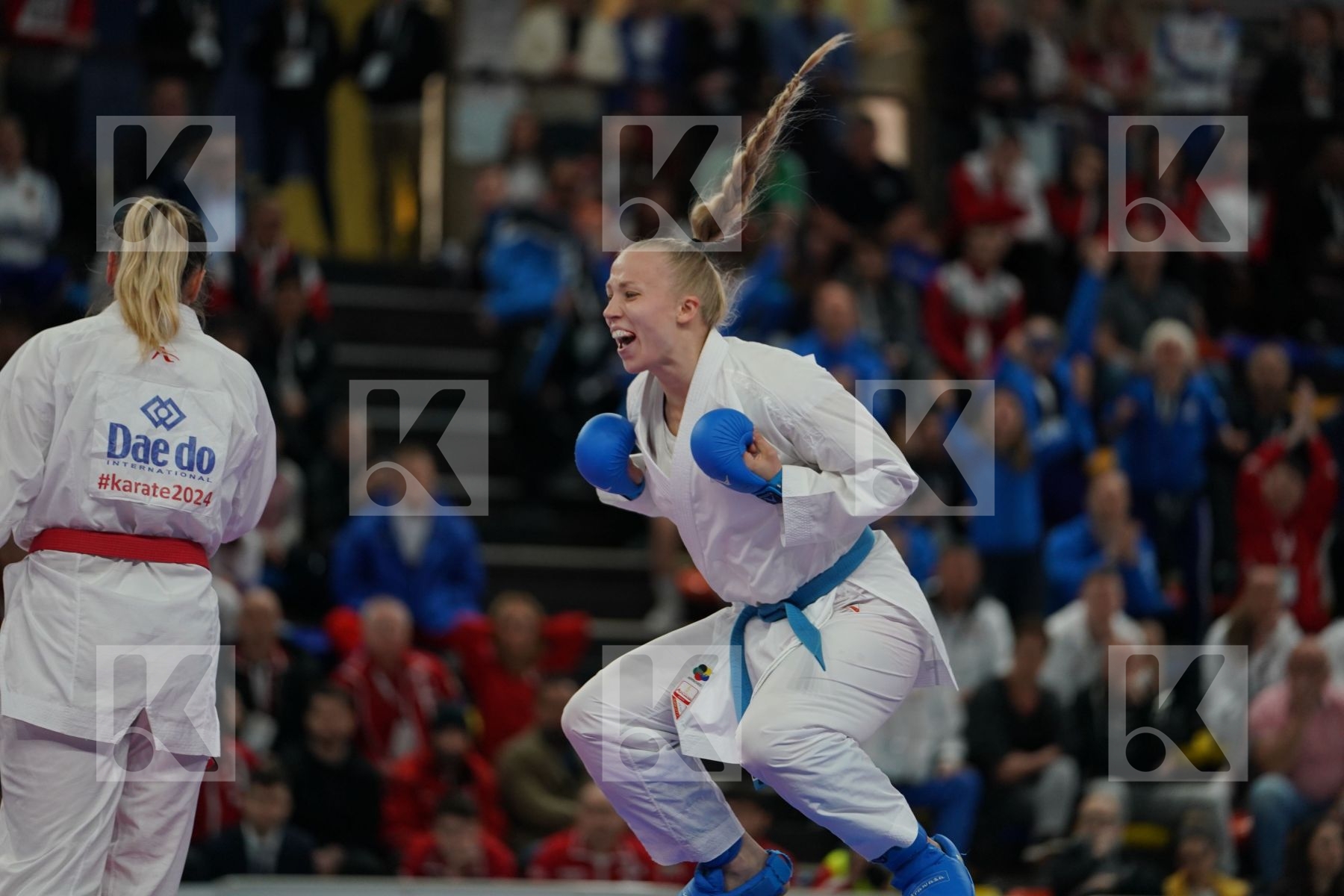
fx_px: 7167
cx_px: 672
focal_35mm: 192
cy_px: 448
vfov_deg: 7.2
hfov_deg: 10.7
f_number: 2.8
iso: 1250
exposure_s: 1/1000
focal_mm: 192
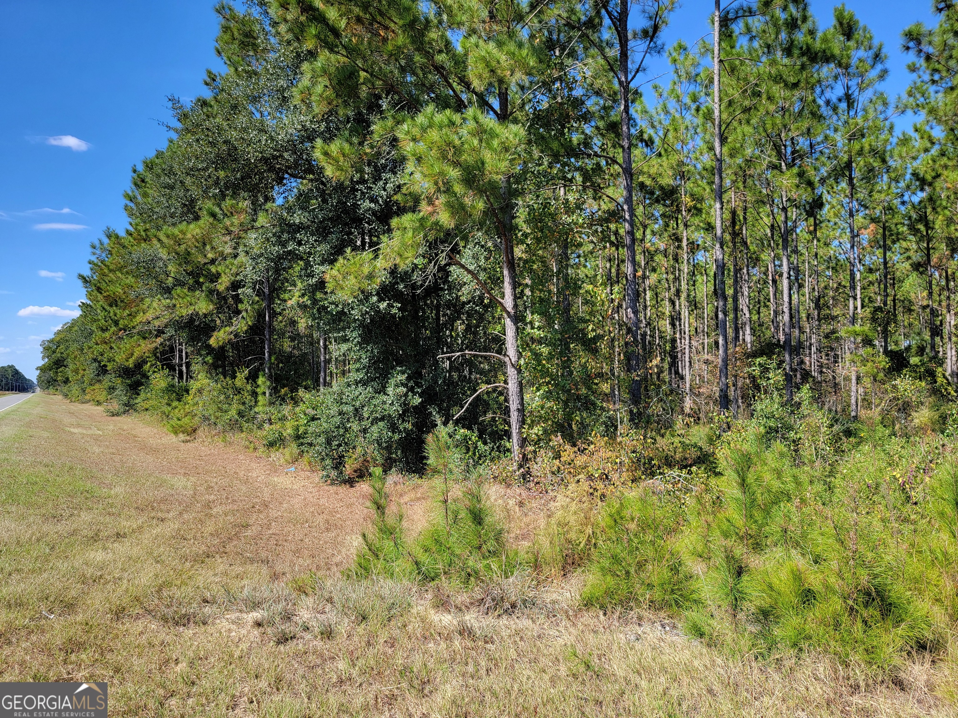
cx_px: 479
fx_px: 664
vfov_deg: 56.8
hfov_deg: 71.6
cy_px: 359
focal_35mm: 24
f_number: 1.8
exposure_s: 1/472
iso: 16
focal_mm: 6.7
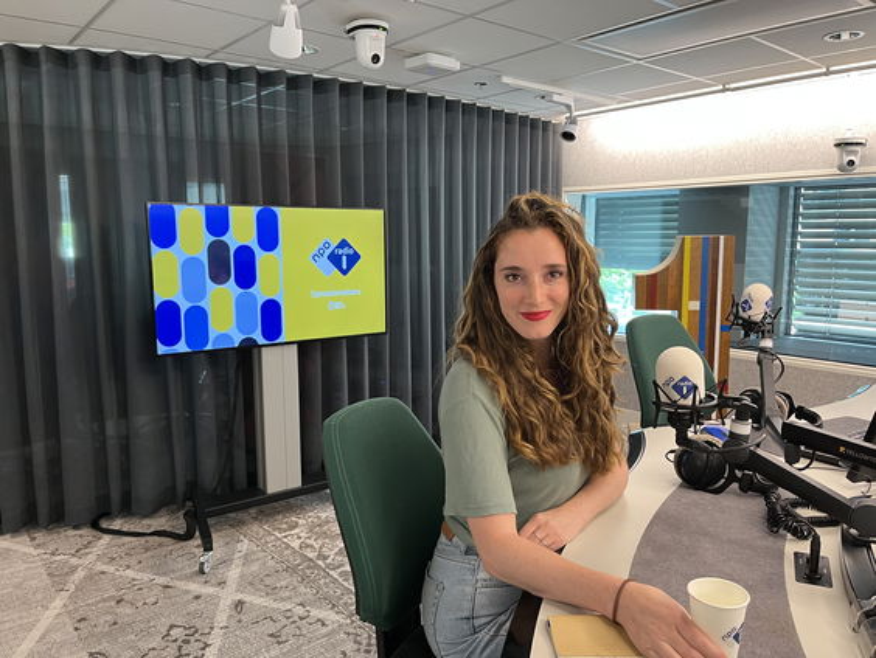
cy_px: 329
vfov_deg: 53.1
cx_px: 438
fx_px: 659
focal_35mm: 26
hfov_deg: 67.3
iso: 200
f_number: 1.6
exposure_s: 1/50
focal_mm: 5.1
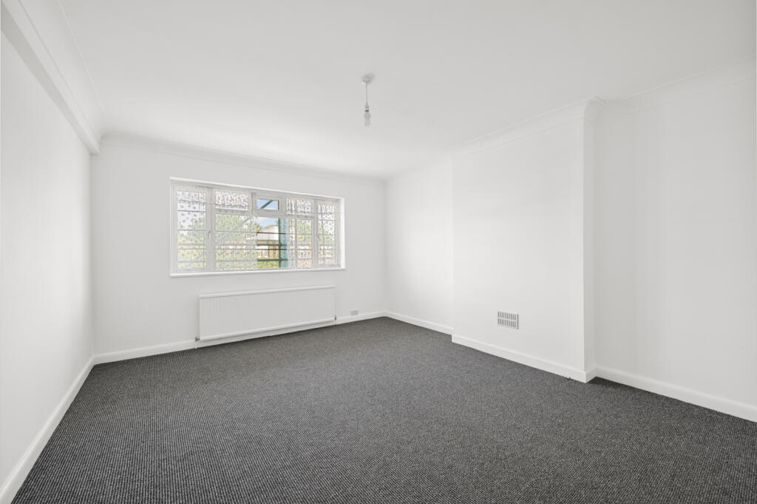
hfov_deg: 104.3
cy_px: 252
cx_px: 378
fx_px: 294
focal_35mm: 14
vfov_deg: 81.1
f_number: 16
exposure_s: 1.6
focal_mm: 14
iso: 200
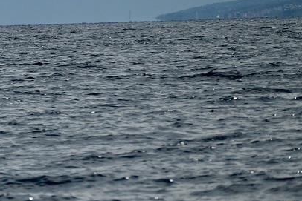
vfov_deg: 2.6
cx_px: -253
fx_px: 4498
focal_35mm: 536
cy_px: 49
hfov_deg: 3.8
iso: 250
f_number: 4.8
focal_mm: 145
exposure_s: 1/5000
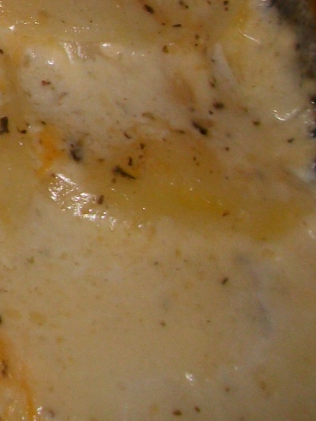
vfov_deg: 16.8
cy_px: -55
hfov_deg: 11.3
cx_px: -401
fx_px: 1375
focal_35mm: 113
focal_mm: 5.7
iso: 125
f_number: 2.9
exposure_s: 1/40
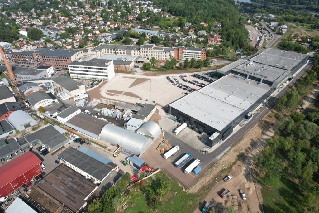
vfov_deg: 57.2
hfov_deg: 78.6
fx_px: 195
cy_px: 106
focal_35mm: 22
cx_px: 160
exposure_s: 1/1600
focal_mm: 8.38
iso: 100
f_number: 2.8
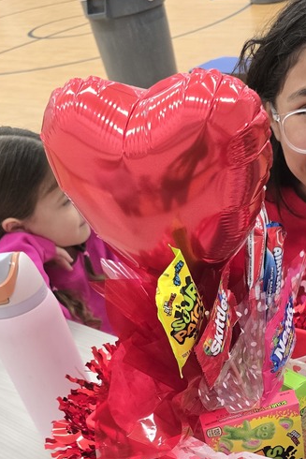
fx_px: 637
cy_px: 412
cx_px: 274
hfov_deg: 26.1
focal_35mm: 50
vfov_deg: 37.1
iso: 640
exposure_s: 1/120
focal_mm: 6.3
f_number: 1.7
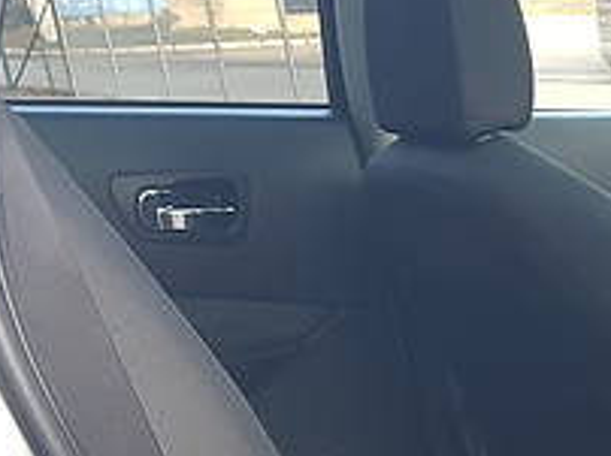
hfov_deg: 15.7
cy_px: 713
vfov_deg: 13.4
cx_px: 1168
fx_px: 1816
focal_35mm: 103
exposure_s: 1/50
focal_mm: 4.2
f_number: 1.7
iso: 50
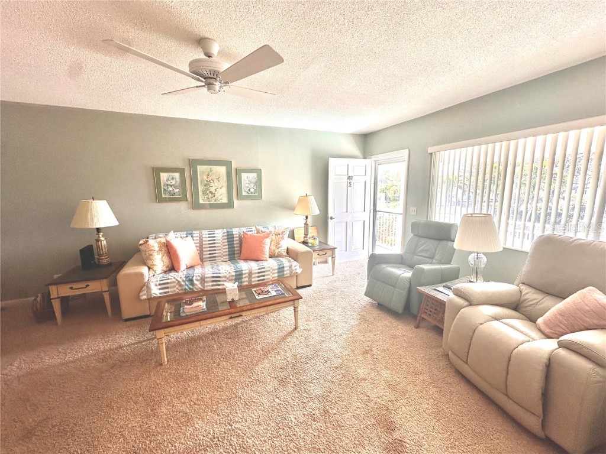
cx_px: 303
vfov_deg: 85.7
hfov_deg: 102.1
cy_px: 227
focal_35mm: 14
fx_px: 245
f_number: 2.2
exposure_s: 1/120
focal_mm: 2.22
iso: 80
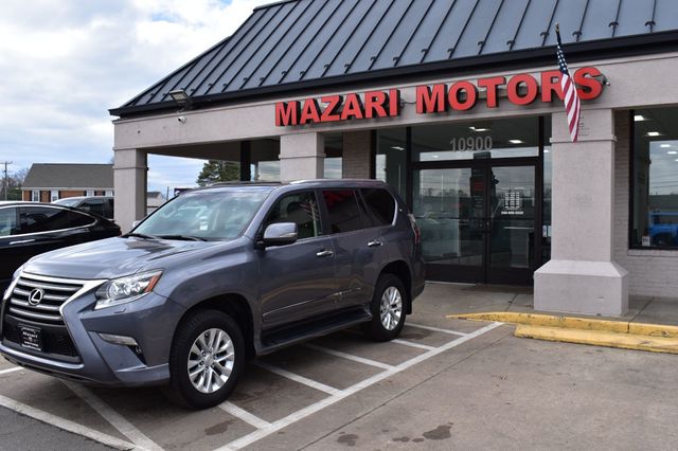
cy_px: 226
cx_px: 339
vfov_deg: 39.9
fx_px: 621
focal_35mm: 33
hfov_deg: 57.2
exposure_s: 1/320
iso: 400
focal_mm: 22
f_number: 10
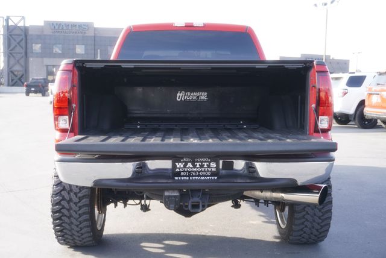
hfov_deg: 44.9
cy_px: 129
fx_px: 467
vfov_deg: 30.9
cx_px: 193
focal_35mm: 44
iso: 100
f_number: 4.5
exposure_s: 1/60
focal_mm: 29
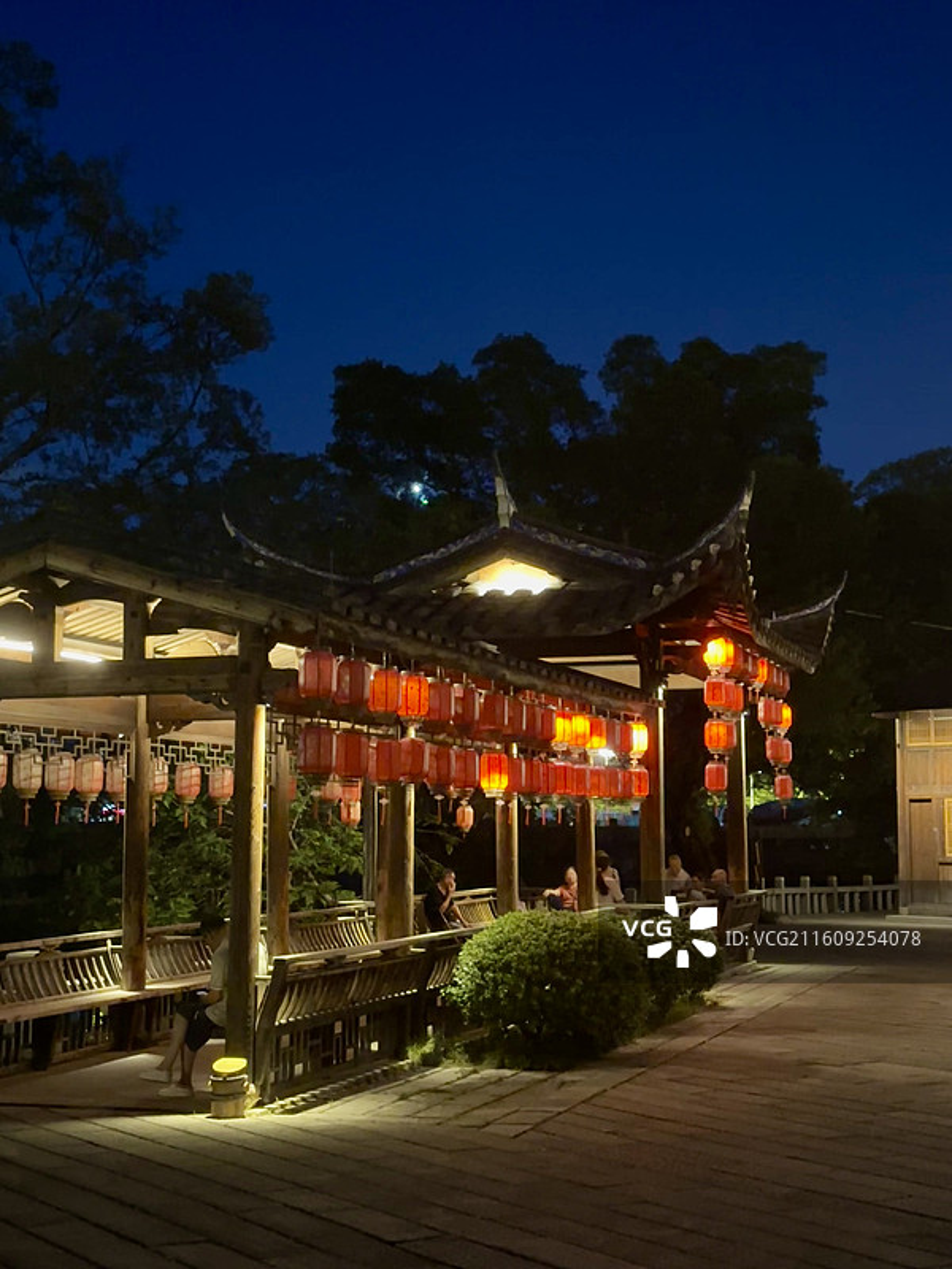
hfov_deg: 30.3
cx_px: 476
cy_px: 634
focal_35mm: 48
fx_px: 1760
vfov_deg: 39.7
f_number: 1.78
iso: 1000
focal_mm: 6.86
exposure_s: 1/20
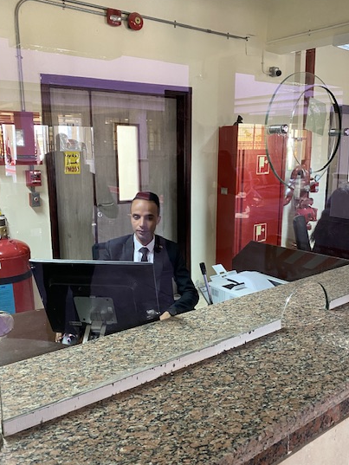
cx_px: 183
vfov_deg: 58.3
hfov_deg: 45.4
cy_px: 236
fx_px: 417
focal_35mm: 31
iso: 400
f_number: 1.8
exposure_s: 1/50
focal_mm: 4.25
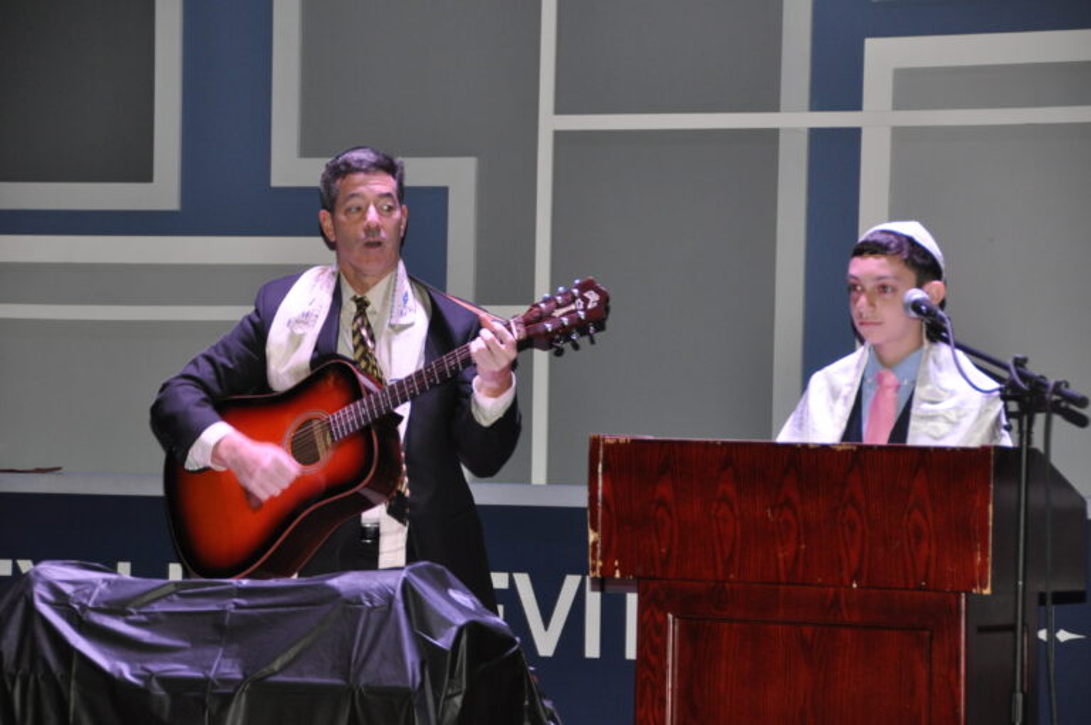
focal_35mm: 142
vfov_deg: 9.6
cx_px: 546
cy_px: 362
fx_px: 4313
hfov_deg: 14.4
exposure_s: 1/60
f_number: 5.3
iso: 800
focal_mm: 95
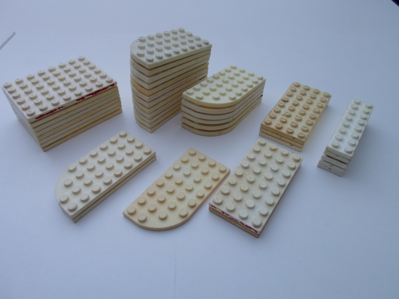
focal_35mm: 25
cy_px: 150
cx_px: 200
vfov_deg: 54.9
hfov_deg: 69.4
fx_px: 288
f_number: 2.5
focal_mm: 4.5
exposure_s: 1/125
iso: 80
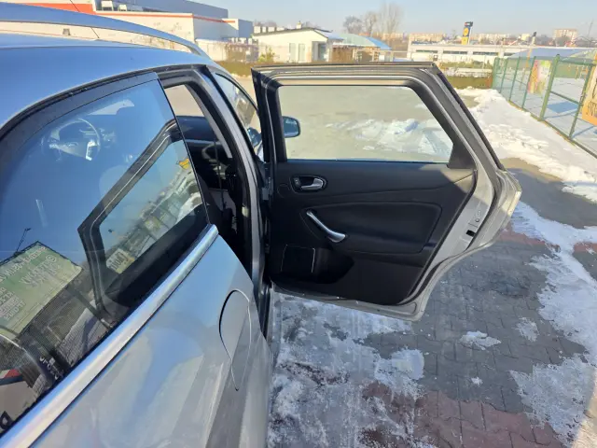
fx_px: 397
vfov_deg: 58.9
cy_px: 224
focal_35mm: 23
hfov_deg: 73.9
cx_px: 298
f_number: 1.7
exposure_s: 1/3300
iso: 80
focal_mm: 6.3
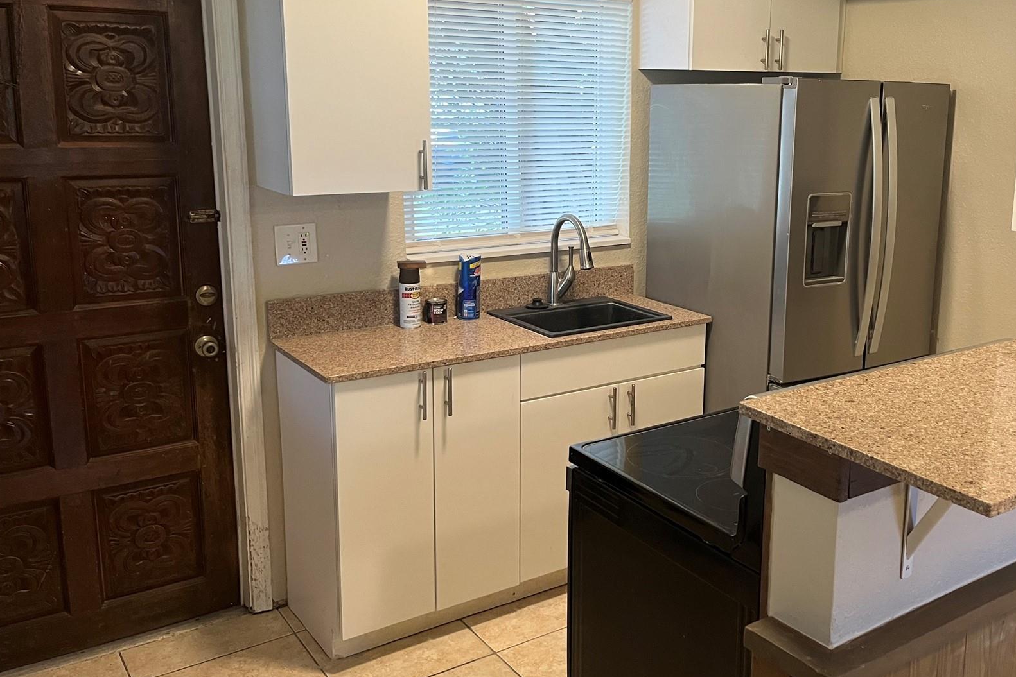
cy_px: 284
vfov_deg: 37.8
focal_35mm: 35
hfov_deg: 53.6
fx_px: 988
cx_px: 653
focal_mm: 5.1
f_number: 1.6
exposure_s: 1/60
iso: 125
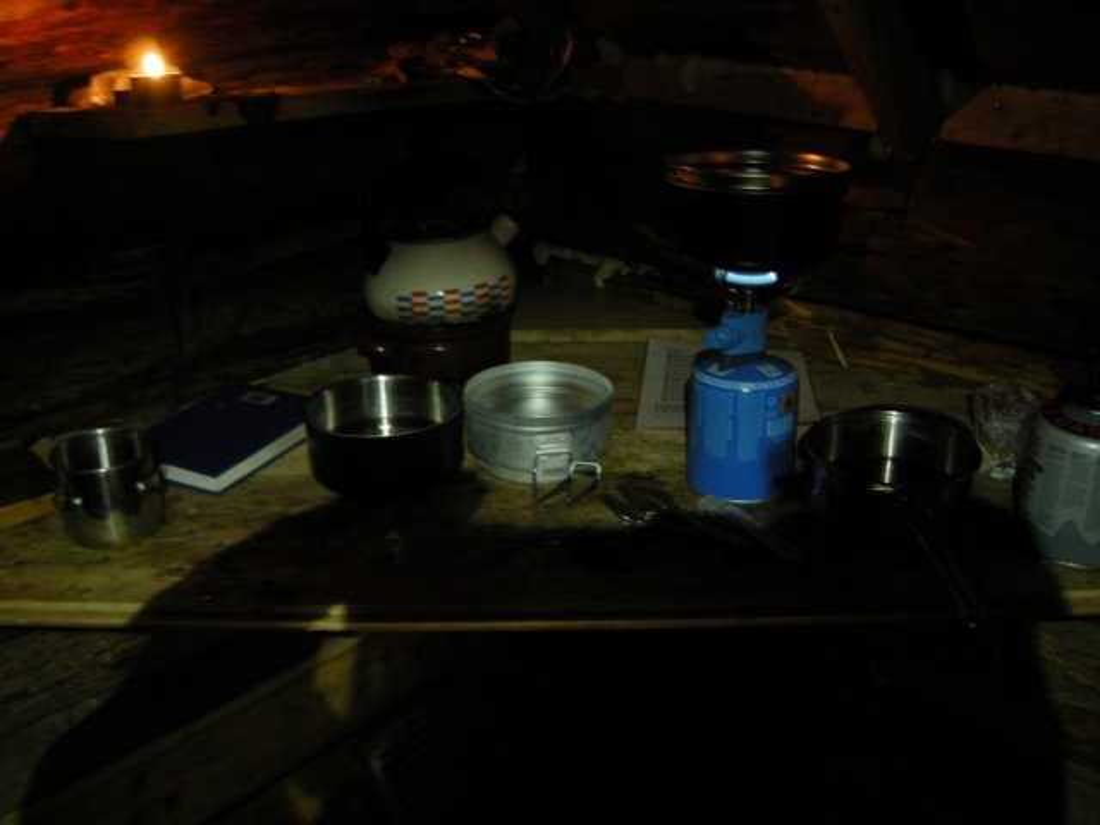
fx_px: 1144
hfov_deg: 51.4
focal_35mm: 36
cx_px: 550
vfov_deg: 39.7
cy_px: 412
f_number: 2.7
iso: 100
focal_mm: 7.5
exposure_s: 2
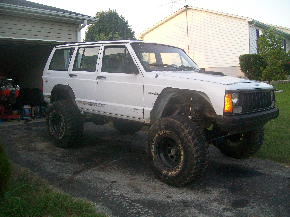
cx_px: 145
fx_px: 285
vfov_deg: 41.8
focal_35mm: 34
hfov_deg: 54.0
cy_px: 108
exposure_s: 1/125
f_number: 2.7
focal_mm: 6.1
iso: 118
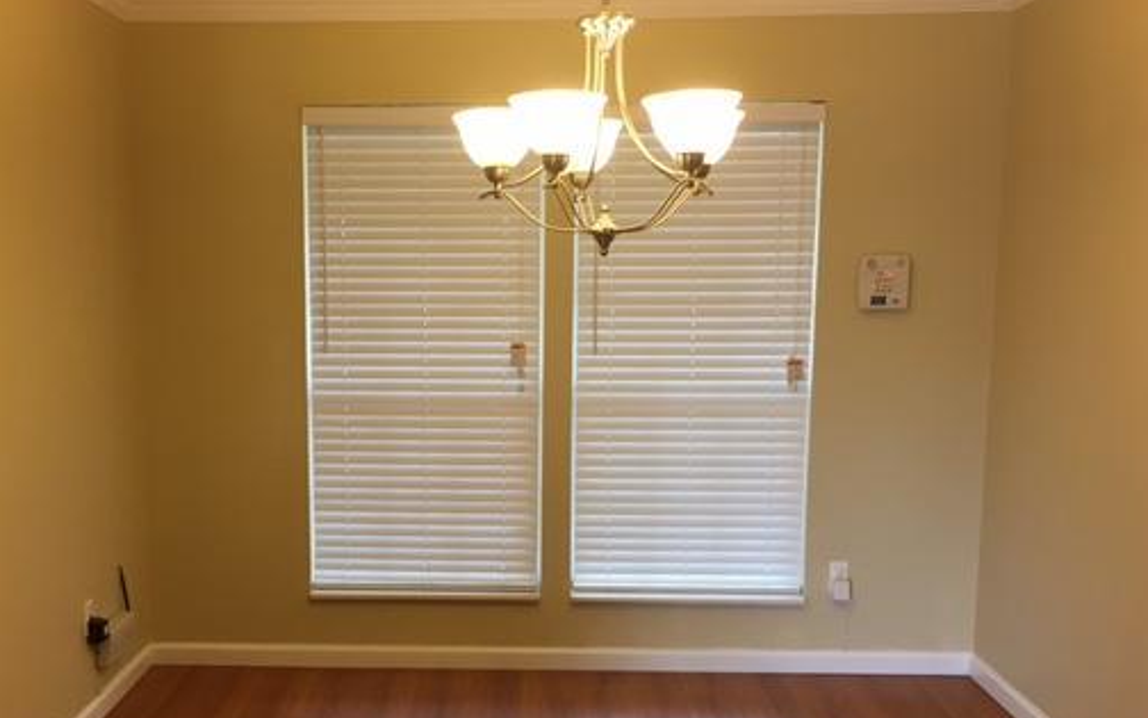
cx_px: 469
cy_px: 454
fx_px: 1220
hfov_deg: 50.1
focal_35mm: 39
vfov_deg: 32.6
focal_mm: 4.15
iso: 64
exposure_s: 1/30
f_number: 2.2
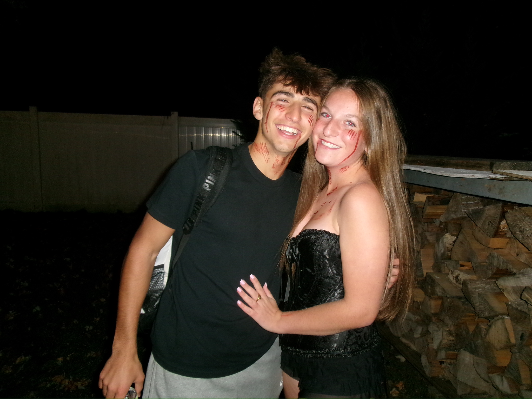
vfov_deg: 49.7
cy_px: 200
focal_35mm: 28
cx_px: 266
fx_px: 430
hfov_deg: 63.4
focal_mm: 5.1
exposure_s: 1/34
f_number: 3.9
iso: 400
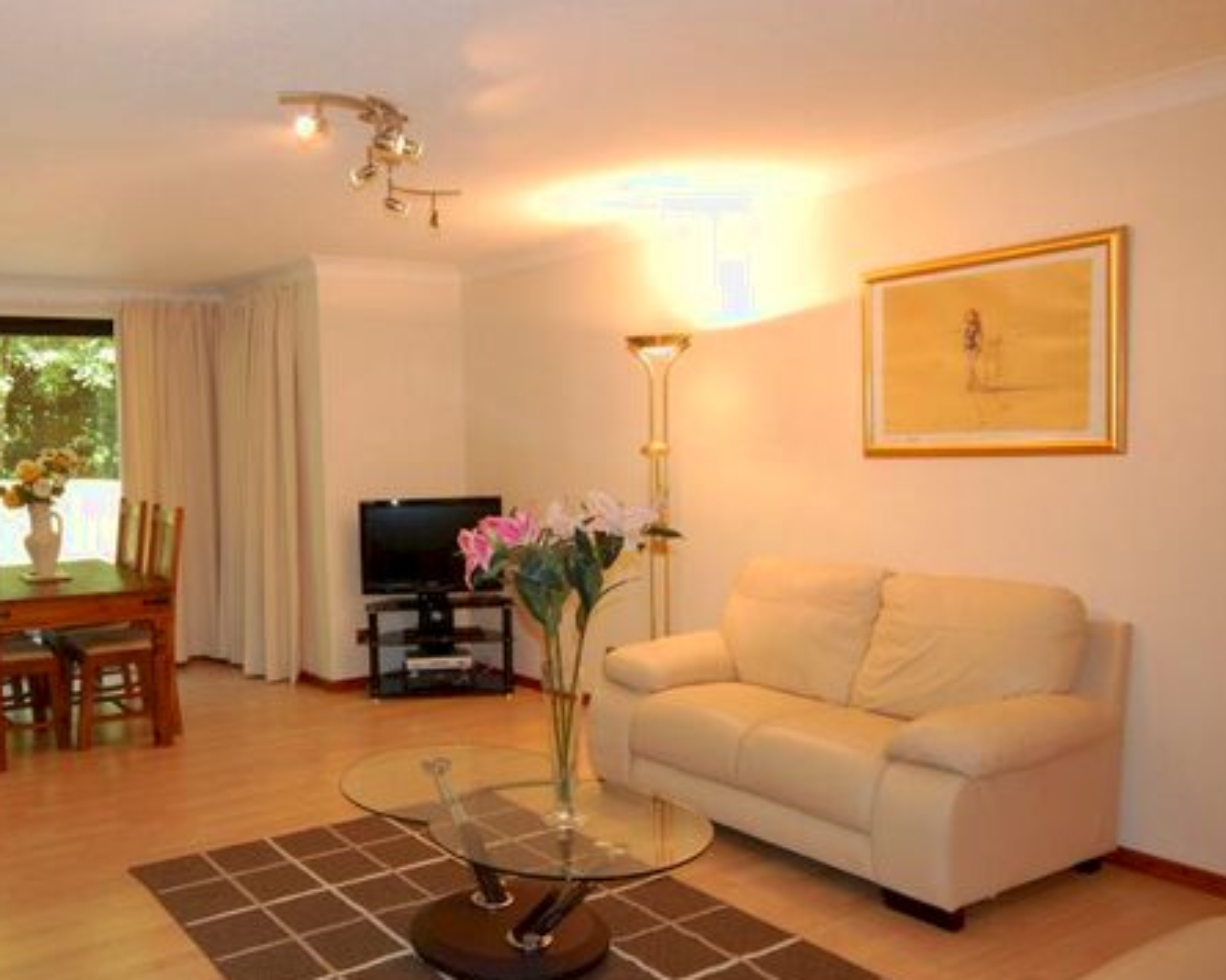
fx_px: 1125
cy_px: 531
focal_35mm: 31
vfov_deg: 47.1
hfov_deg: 55.3
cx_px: 358
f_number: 9
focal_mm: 14
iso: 800
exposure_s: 1/40
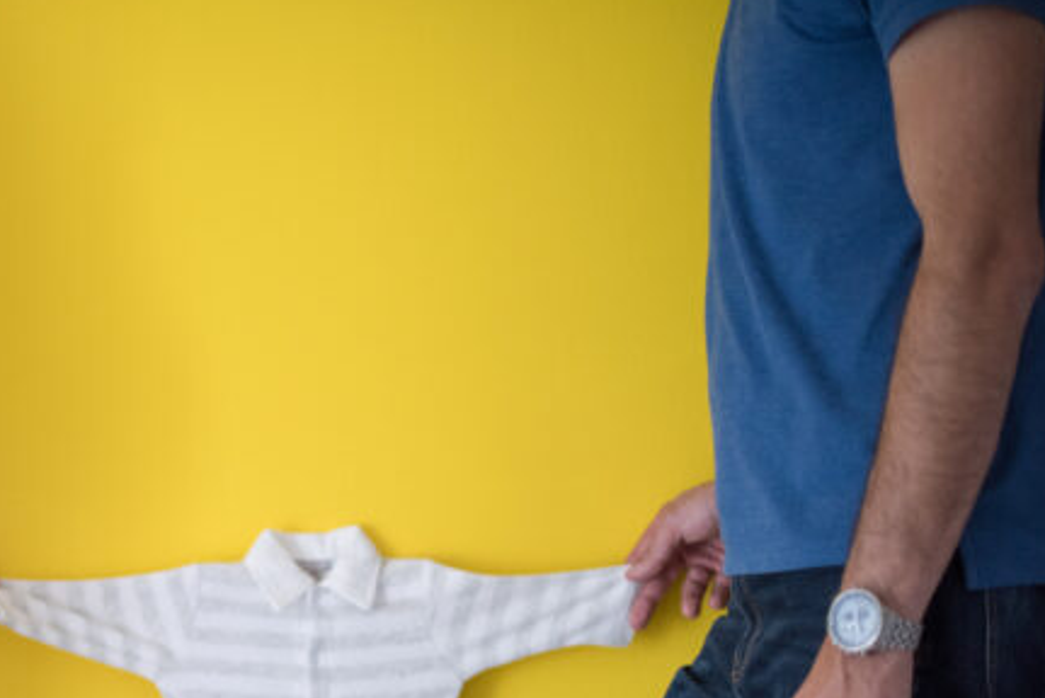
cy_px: 607
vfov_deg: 15.2
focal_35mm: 89
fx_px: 2585
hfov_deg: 22.4
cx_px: 124
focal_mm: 50
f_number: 1.4
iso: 1250
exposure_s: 1/200
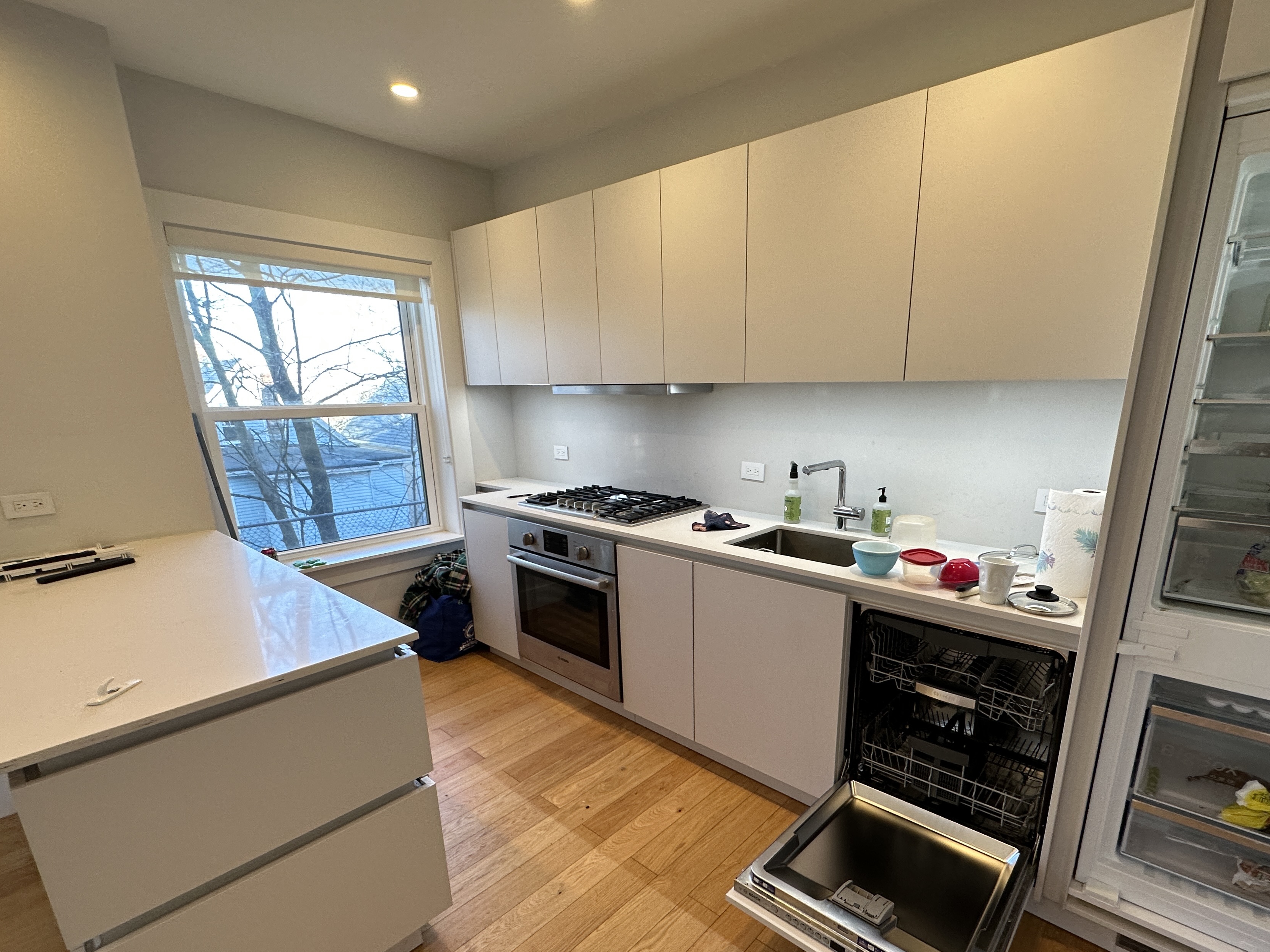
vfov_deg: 74.1
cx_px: 682
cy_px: 560
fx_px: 624
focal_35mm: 17
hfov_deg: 90.9
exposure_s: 1/150
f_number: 2.2
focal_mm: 2.22
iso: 125
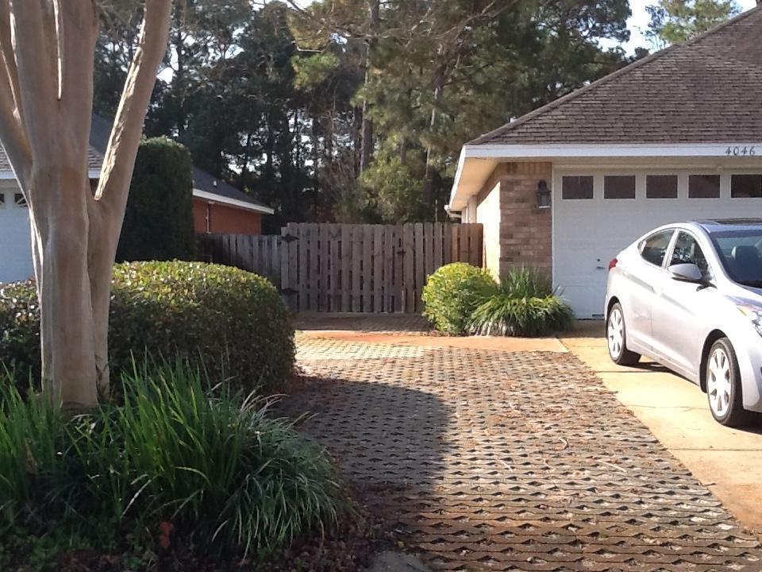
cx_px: 381
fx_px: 969
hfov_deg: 42.9
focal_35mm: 44
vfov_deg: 32.9
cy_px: 286
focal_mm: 2.03
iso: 40
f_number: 2.4
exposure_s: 1/486
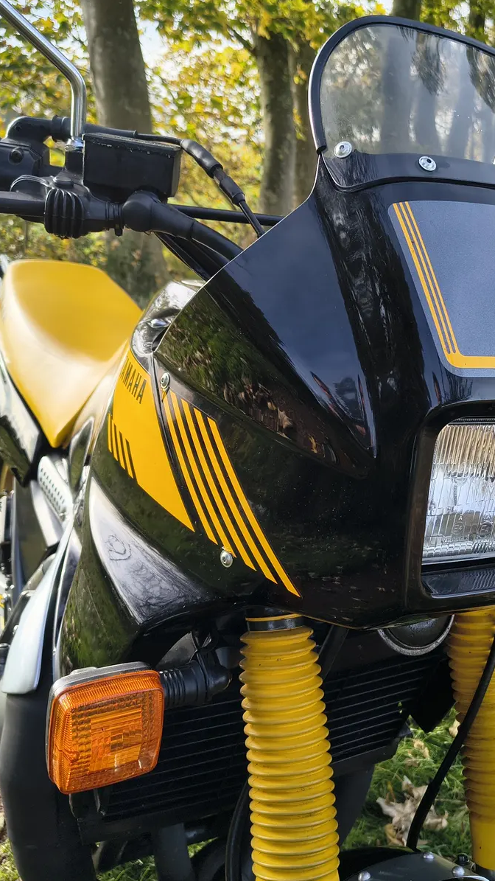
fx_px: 817
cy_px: 439
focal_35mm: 35
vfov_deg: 56.6
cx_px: 308
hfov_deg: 33.6
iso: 101
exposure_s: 1/697
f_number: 1.8
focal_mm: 5.56
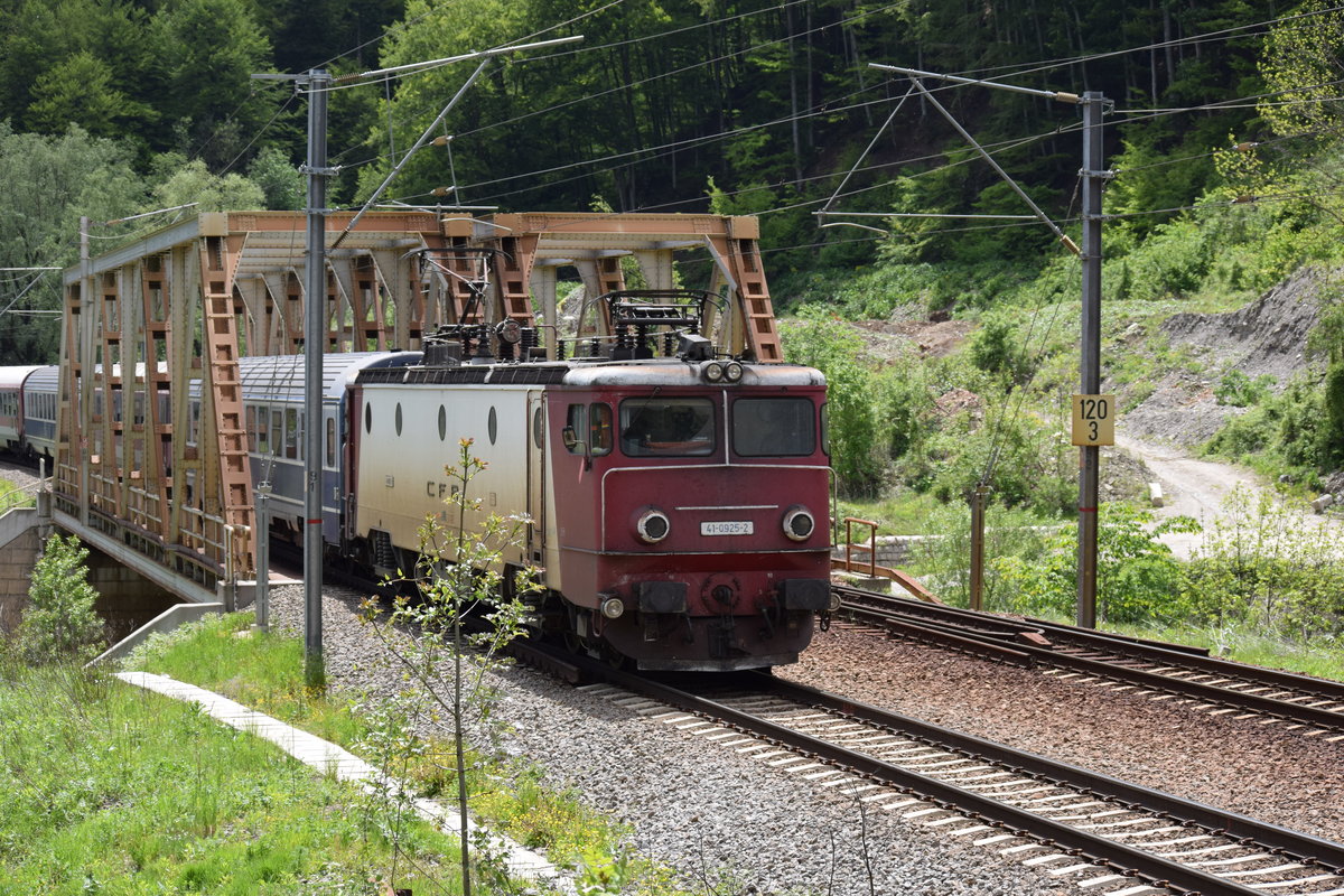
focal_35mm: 82
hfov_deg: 24.6
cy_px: 448
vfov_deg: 16.6
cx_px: 672
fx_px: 3080
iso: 400
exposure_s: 1/1250
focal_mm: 55
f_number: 5
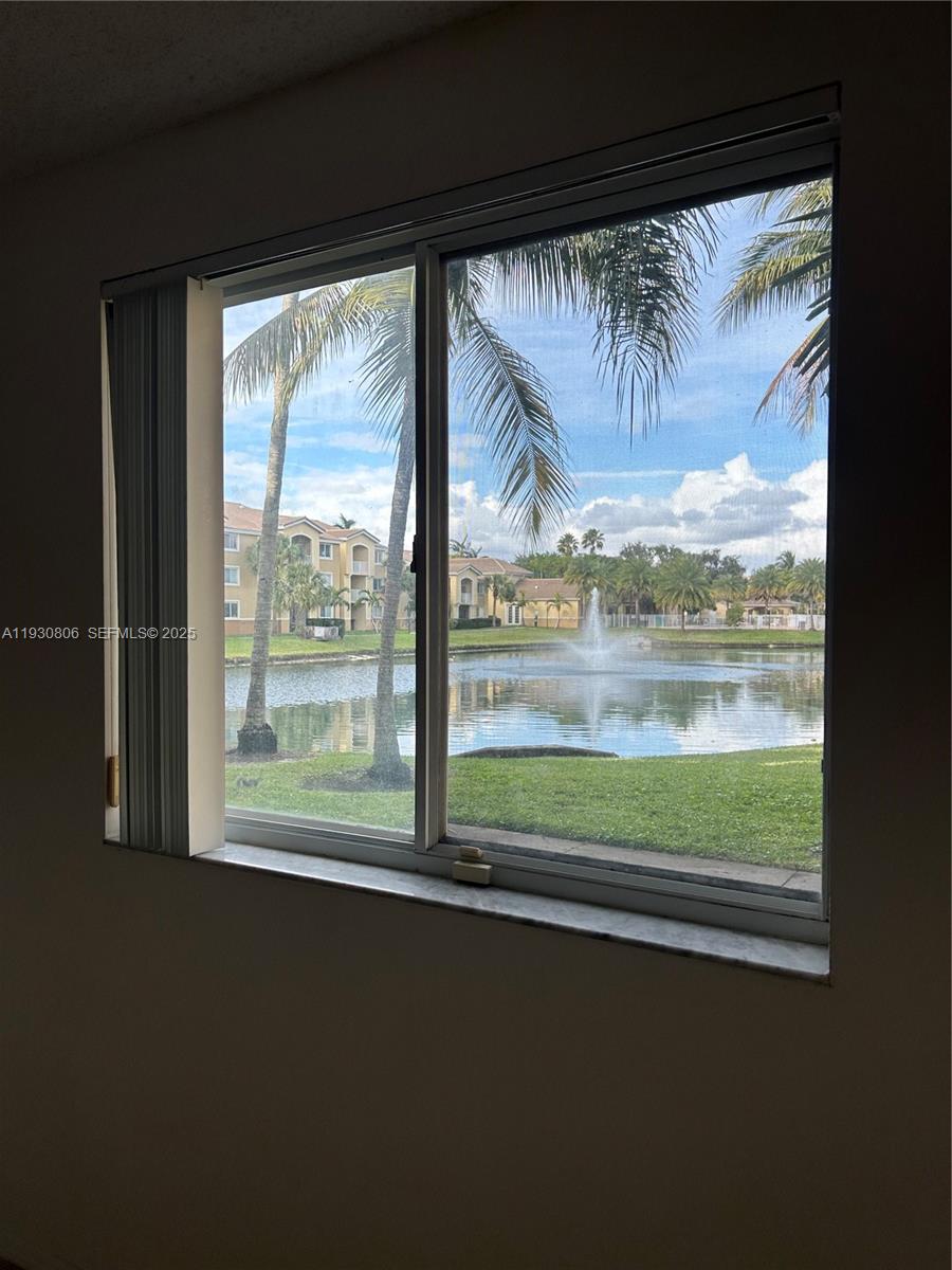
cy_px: 635
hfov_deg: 53.1
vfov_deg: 67.3
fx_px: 953
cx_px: 476
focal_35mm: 26
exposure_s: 1/1395
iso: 50
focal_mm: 5.7
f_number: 1.5
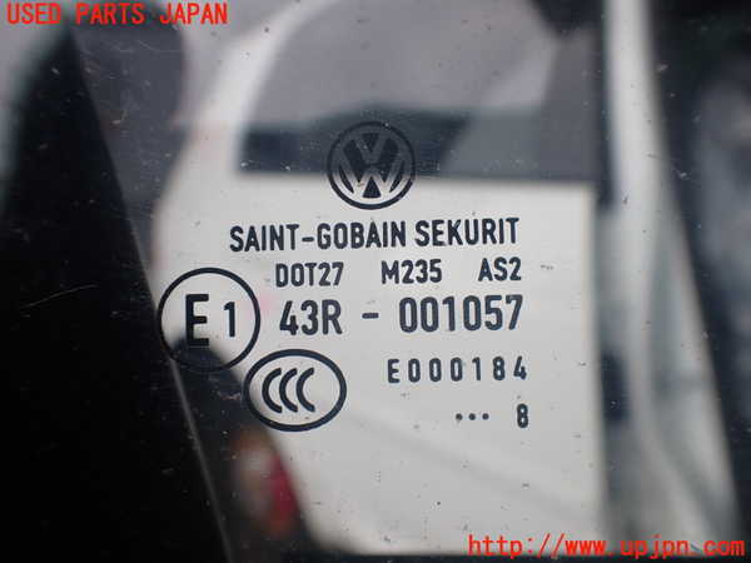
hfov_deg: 60.0
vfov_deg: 46.8
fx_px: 651
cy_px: 282
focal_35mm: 30
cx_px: 376
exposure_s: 1/320
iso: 100
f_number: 3.2
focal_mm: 5.4
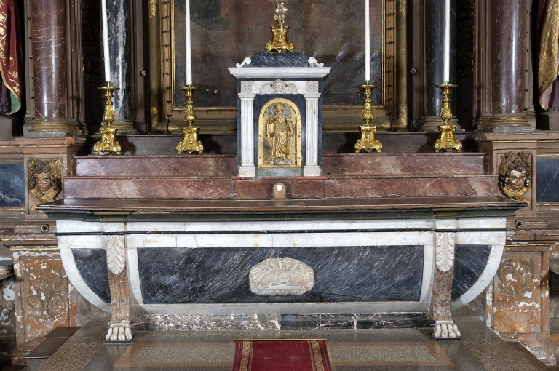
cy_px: 186
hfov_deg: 41.2
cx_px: 280
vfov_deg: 28.0
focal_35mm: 48
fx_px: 744
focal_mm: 32
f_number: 14
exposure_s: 1
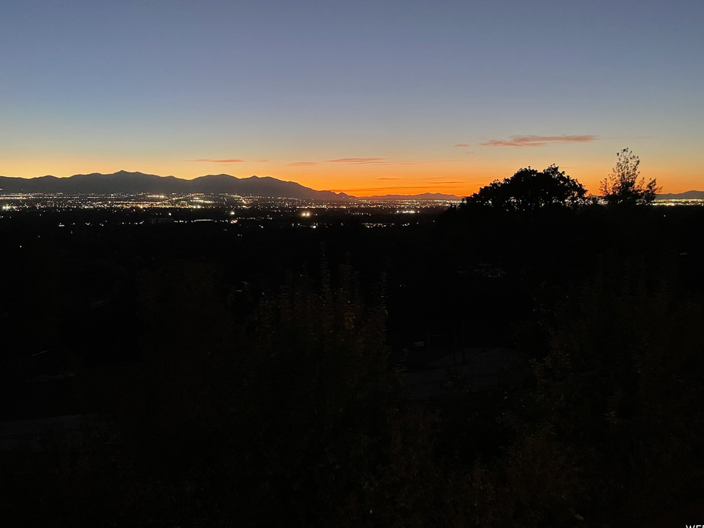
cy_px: 250
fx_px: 569
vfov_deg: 49.7
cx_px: 350
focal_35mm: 28
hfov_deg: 63.5
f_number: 1.6
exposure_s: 1/30
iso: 640
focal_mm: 4.2
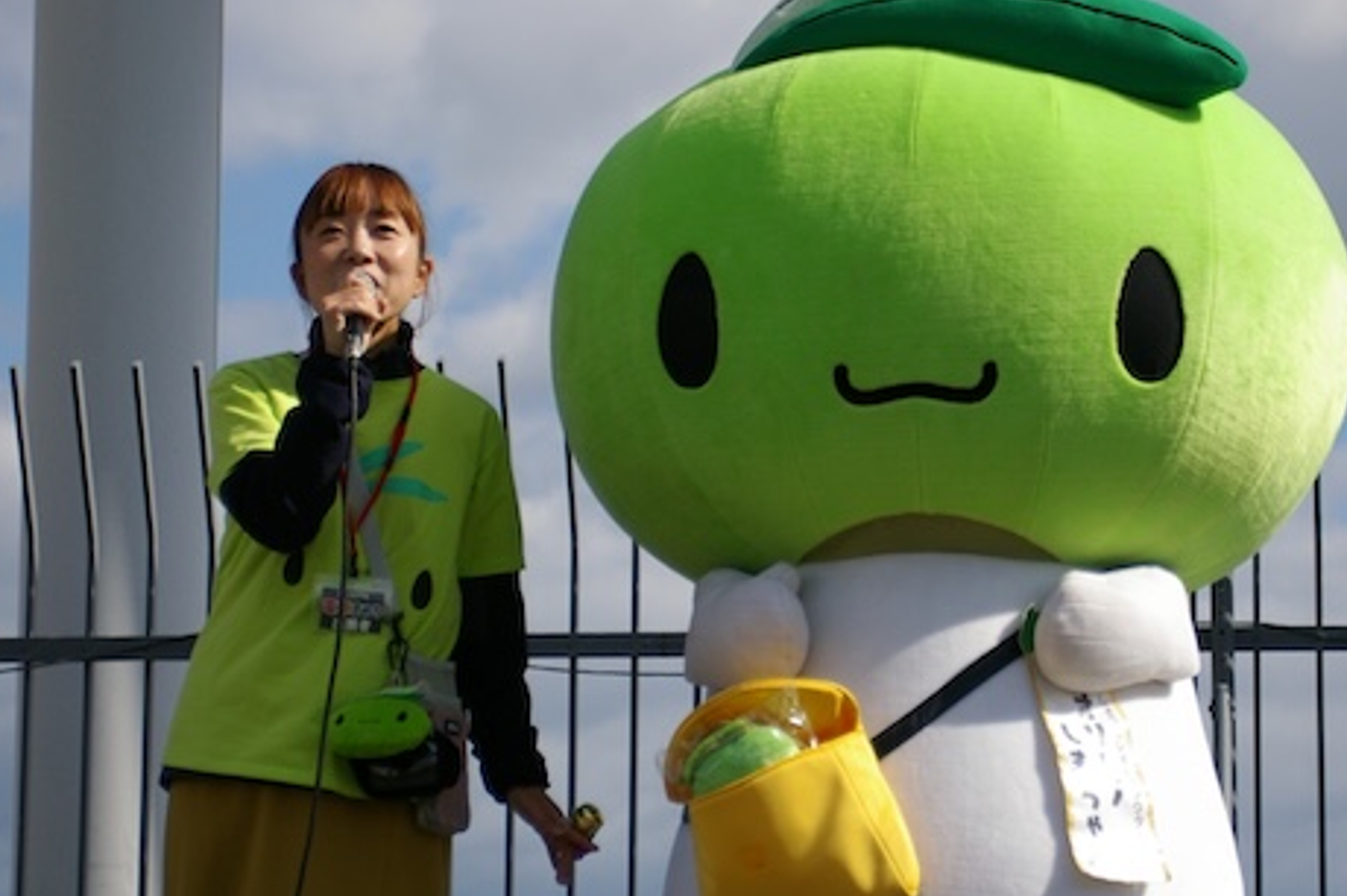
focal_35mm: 137
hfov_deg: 15.0
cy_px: 414
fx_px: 5122
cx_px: 791
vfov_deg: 10.0
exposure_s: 1/4000
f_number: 5.6
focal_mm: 70
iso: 400
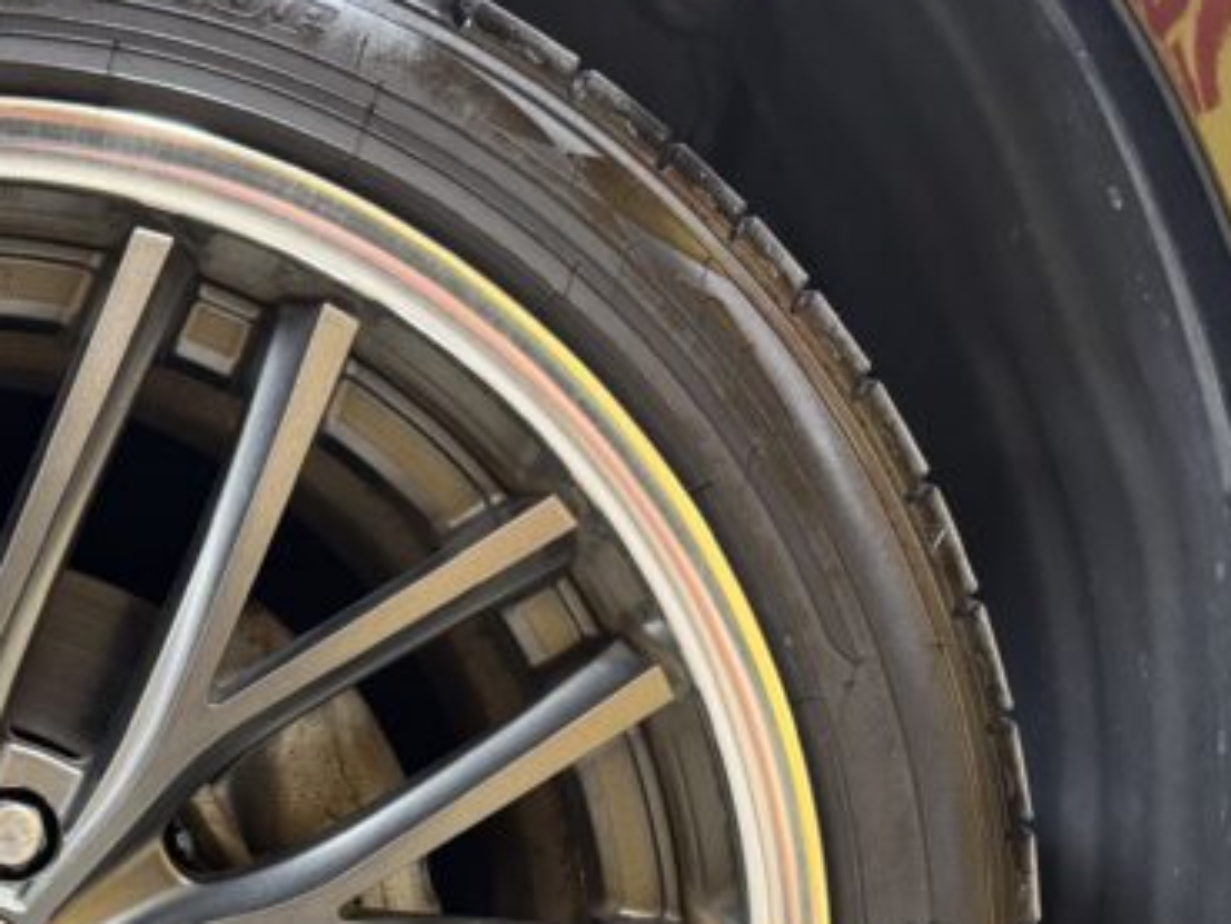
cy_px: 957
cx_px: -80
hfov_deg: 32.8
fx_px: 1850
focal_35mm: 52
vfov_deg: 26.3
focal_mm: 6.76
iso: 500
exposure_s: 1/50
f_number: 1.78
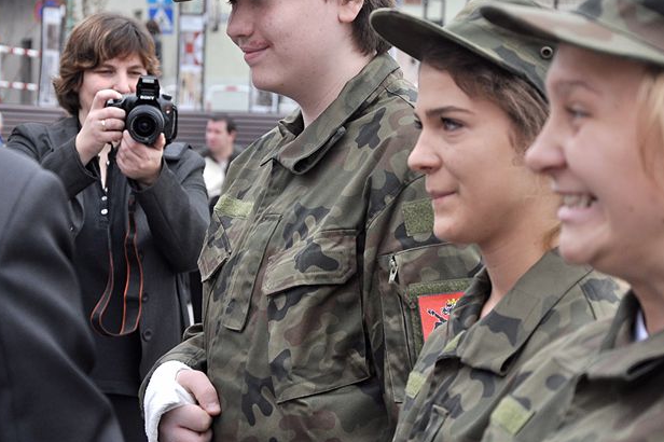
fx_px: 2212
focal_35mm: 120
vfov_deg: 11.4
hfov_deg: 17.1
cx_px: 293
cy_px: 163
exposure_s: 1/500
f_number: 5.6
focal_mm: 58
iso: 500
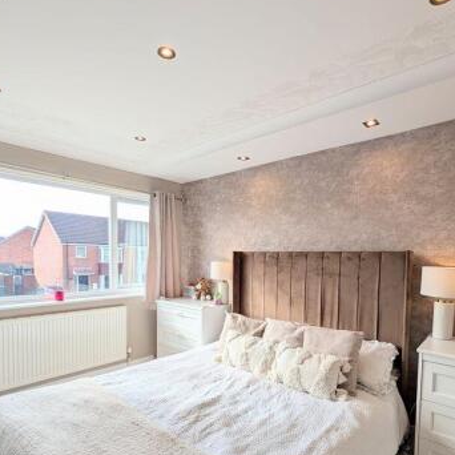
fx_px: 268
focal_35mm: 18
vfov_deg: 79.9
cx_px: 246
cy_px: 271
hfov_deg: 80.6
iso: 44
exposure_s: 1/751
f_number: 1.7
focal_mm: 2.02
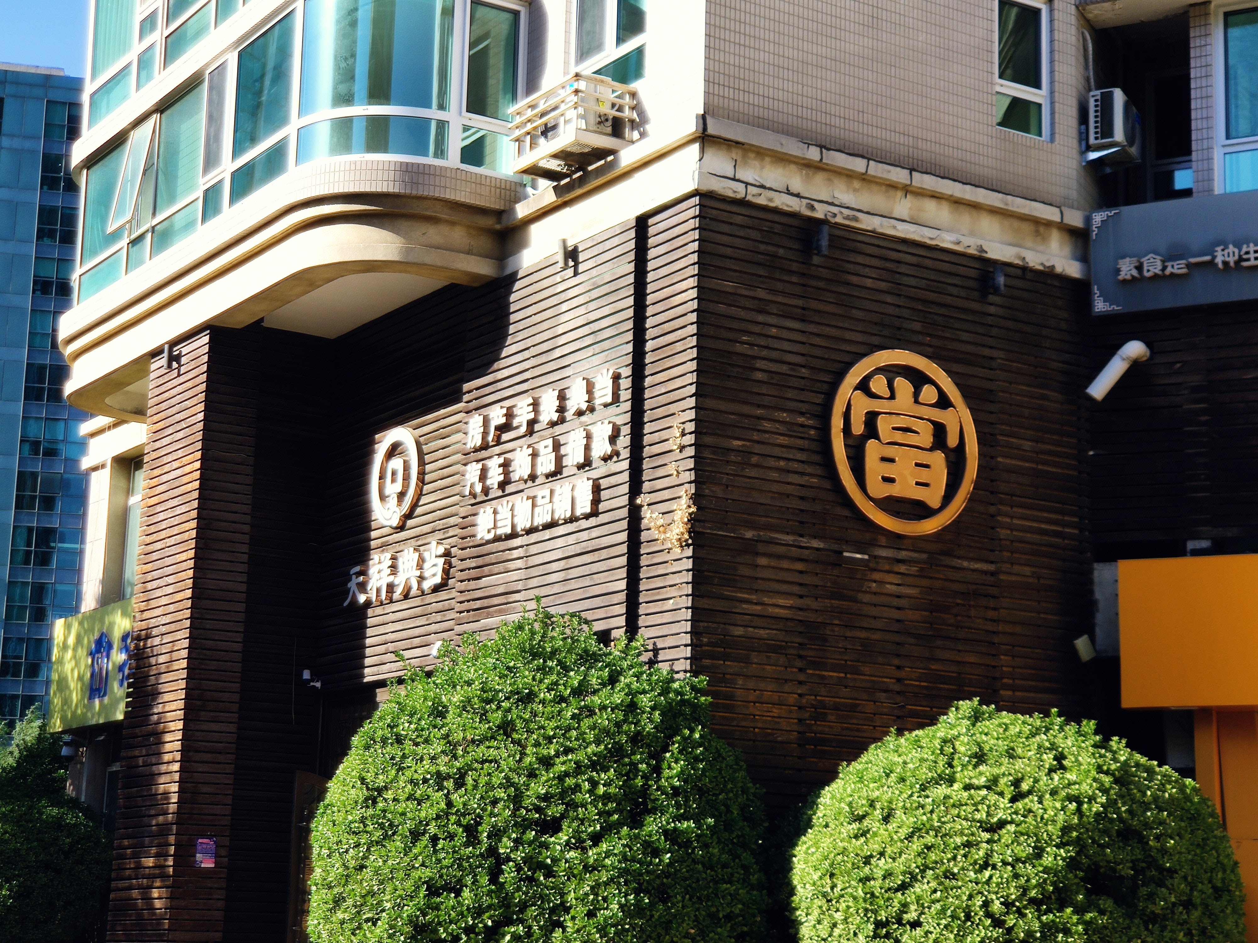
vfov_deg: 24.4
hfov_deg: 32.2
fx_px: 2180
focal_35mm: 60
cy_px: 472
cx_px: 629
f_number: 2.2
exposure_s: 1/626
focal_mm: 6.22
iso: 100
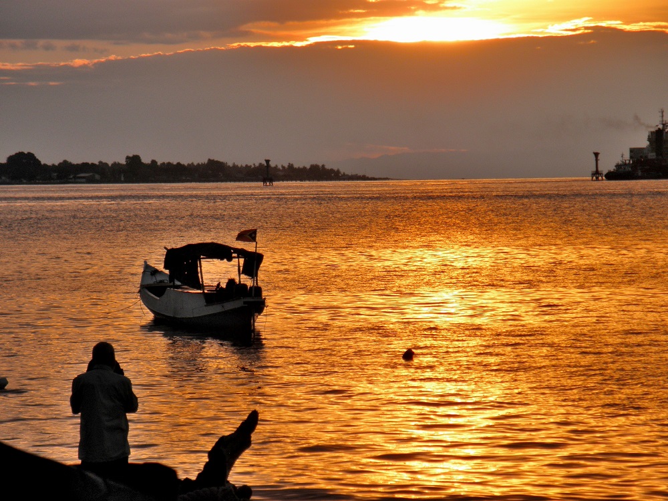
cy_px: 250
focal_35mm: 196
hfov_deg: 10.1
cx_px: 334
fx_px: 3782
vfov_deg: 7.6
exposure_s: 1/200
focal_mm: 35
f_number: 5.9
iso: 64
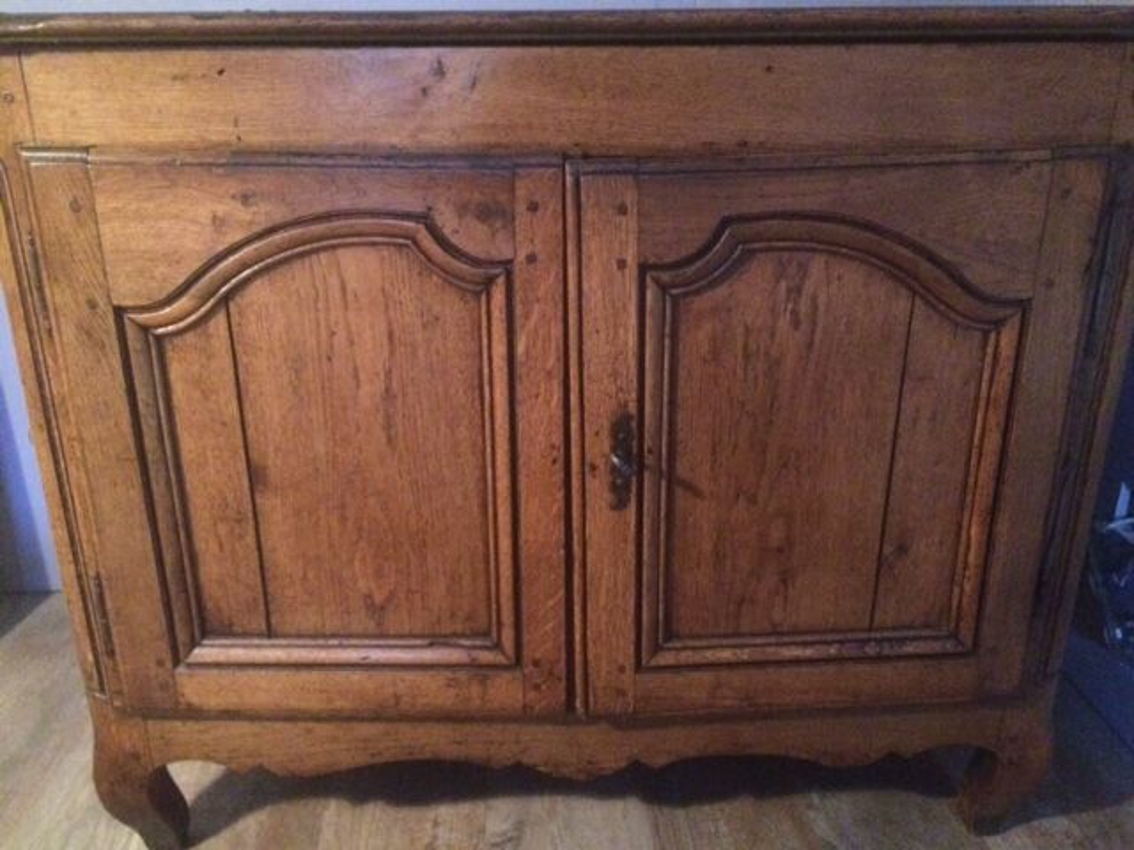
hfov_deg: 61.7
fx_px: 950
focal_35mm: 29
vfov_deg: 48.2
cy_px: 425
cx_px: 567
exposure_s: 1/17
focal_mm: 4.15
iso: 800
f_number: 2.2
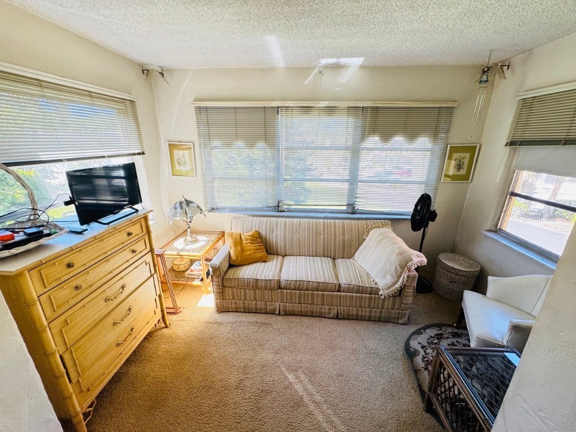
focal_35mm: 14
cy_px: 216
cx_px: 288
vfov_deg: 85.7
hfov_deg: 102.1
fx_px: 233
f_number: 2.2
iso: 160
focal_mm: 2.22
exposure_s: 1/120
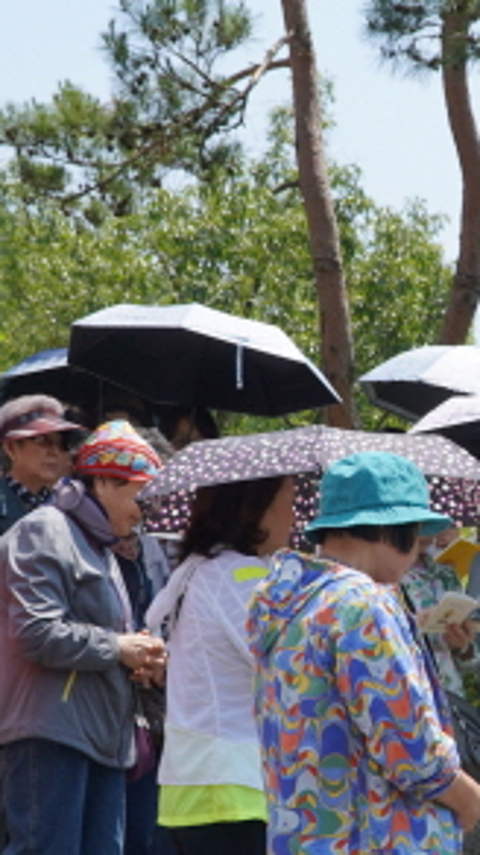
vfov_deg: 23.2
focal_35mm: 92
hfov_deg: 13.0
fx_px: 2084
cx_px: 489
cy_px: 439
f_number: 4.5
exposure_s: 1/800
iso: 100
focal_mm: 18
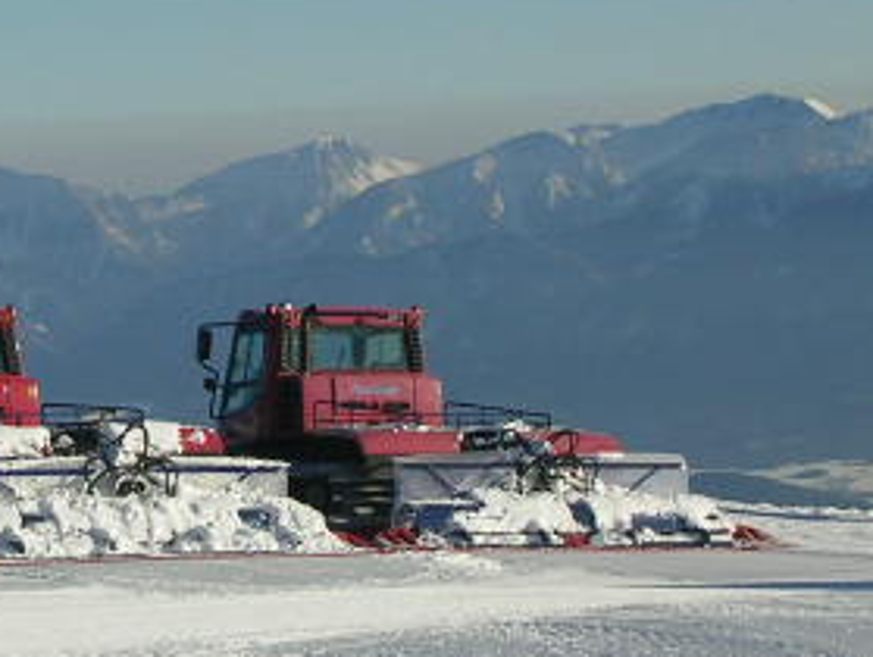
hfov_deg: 10.0
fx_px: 4975
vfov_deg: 7.6
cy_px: 354
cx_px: 53
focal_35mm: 197
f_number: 4.1
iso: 50
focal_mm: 13
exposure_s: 1/812
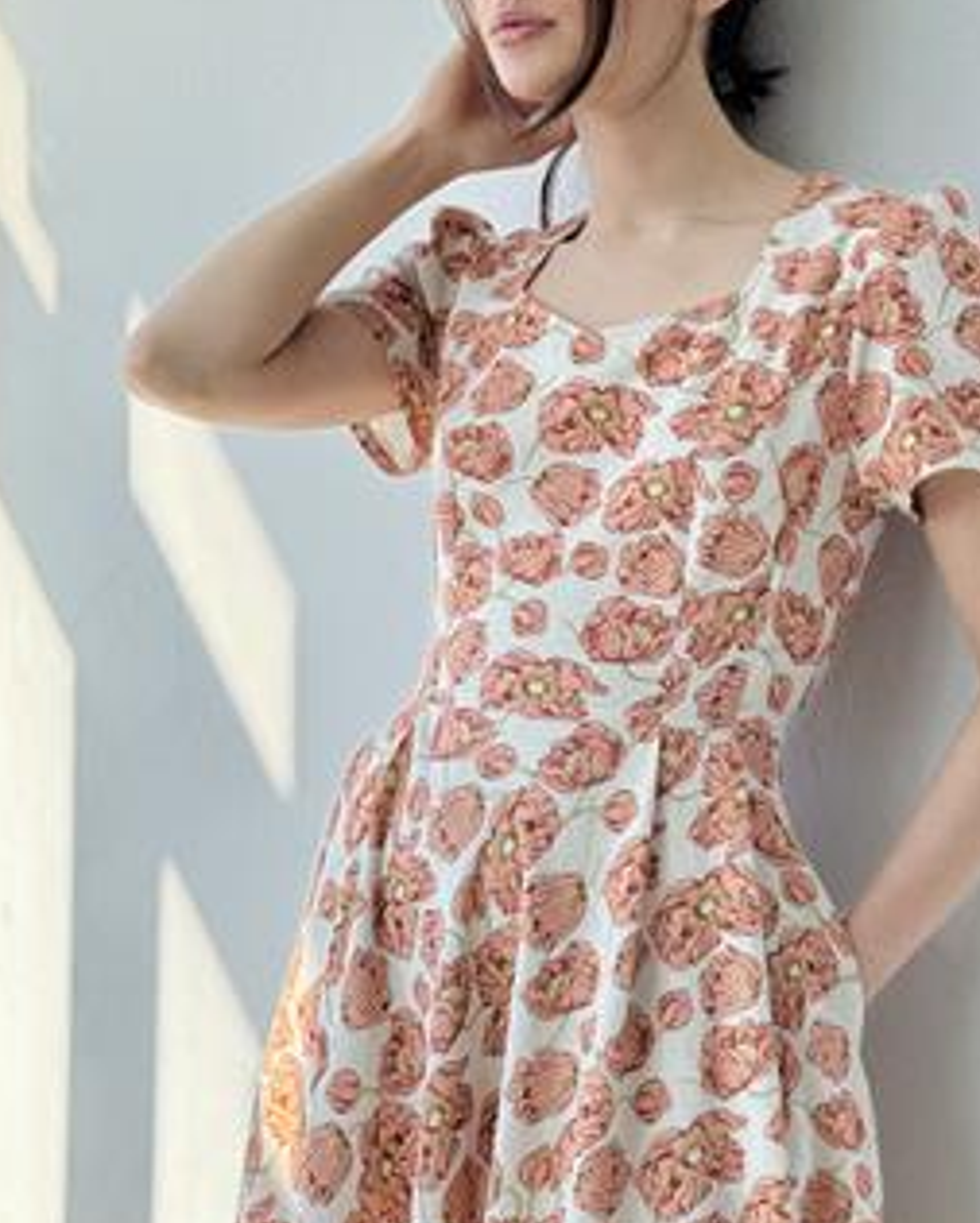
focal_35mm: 79
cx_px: 728
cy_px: 633
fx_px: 2863
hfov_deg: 19.3
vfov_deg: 24.1
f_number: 1.78
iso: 64
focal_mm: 6.76
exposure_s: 1/627
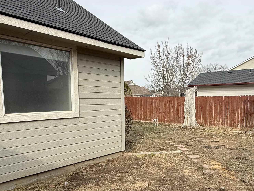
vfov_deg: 47.8
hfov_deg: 61.2
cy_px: 120
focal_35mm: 29
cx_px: 151
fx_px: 213
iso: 50
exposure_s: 1/942
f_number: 2.2
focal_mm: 2.22
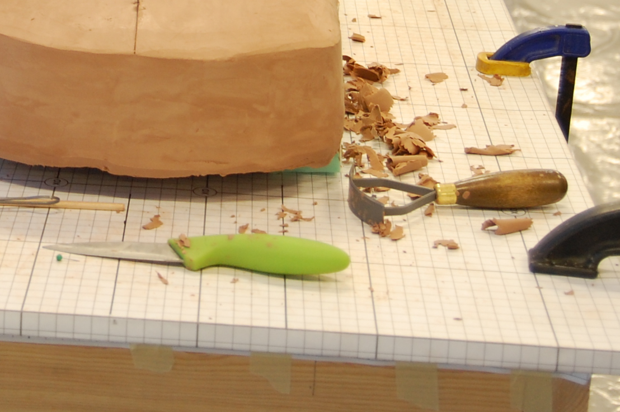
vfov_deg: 11.7
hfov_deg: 17.6
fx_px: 1962
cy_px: -107
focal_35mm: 114
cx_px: 25
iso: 400
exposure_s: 1/50
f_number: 4.2
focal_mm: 28
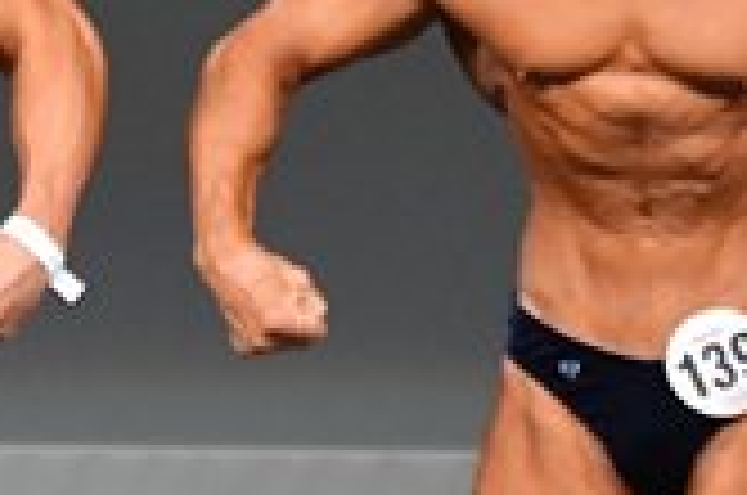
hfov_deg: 1.3
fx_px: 33447
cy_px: 369
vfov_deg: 0.8
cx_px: 200
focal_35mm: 1615
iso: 4000
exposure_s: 1/400
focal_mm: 230
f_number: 5.6
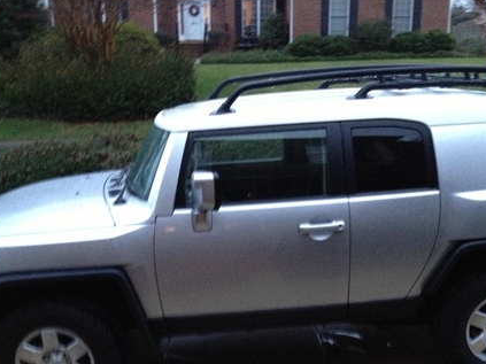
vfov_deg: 27.3
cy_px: 254
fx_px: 744
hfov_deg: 36.2
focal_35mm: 53
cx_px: 259
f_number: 2.4
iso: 400
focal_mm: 4.28
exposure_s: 1/15
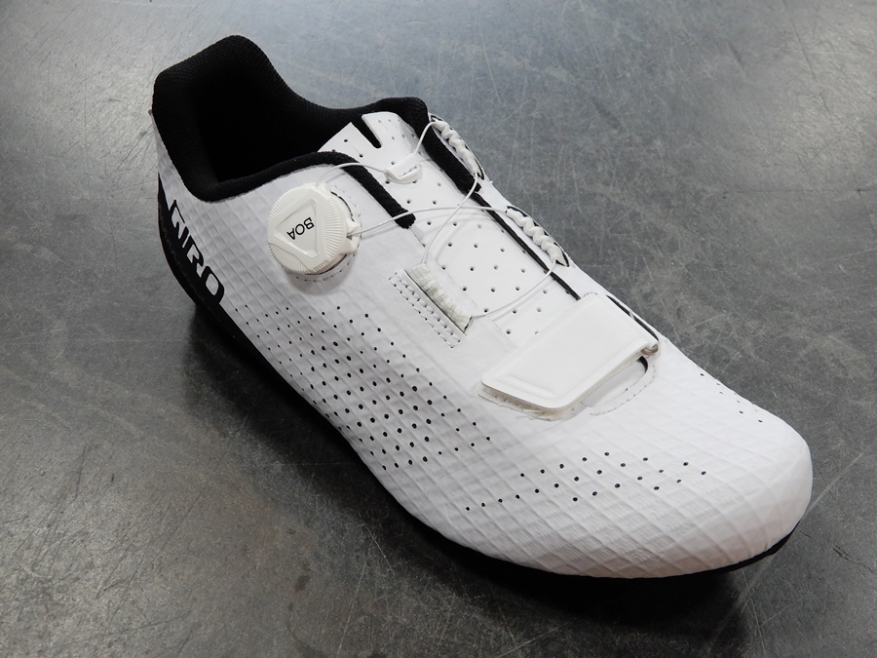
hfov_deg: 33.8
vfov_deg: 25.7
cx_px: 438
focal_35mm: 57
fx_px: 1444
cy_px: 329
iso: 180
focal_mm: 10.2
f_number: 4.5
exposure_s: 1/30
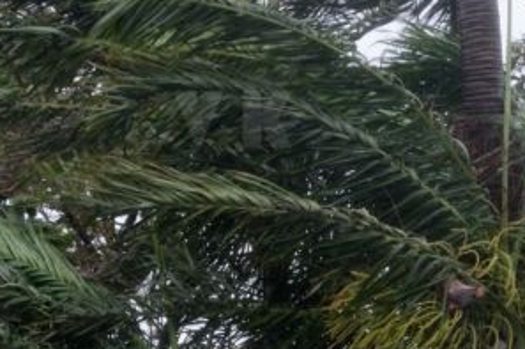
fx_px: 4120
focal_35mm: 283
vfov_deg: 4.8
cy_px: 174
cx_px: 65
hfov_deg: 7.3
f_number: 9
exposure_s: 1/125
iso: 400
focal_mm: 70
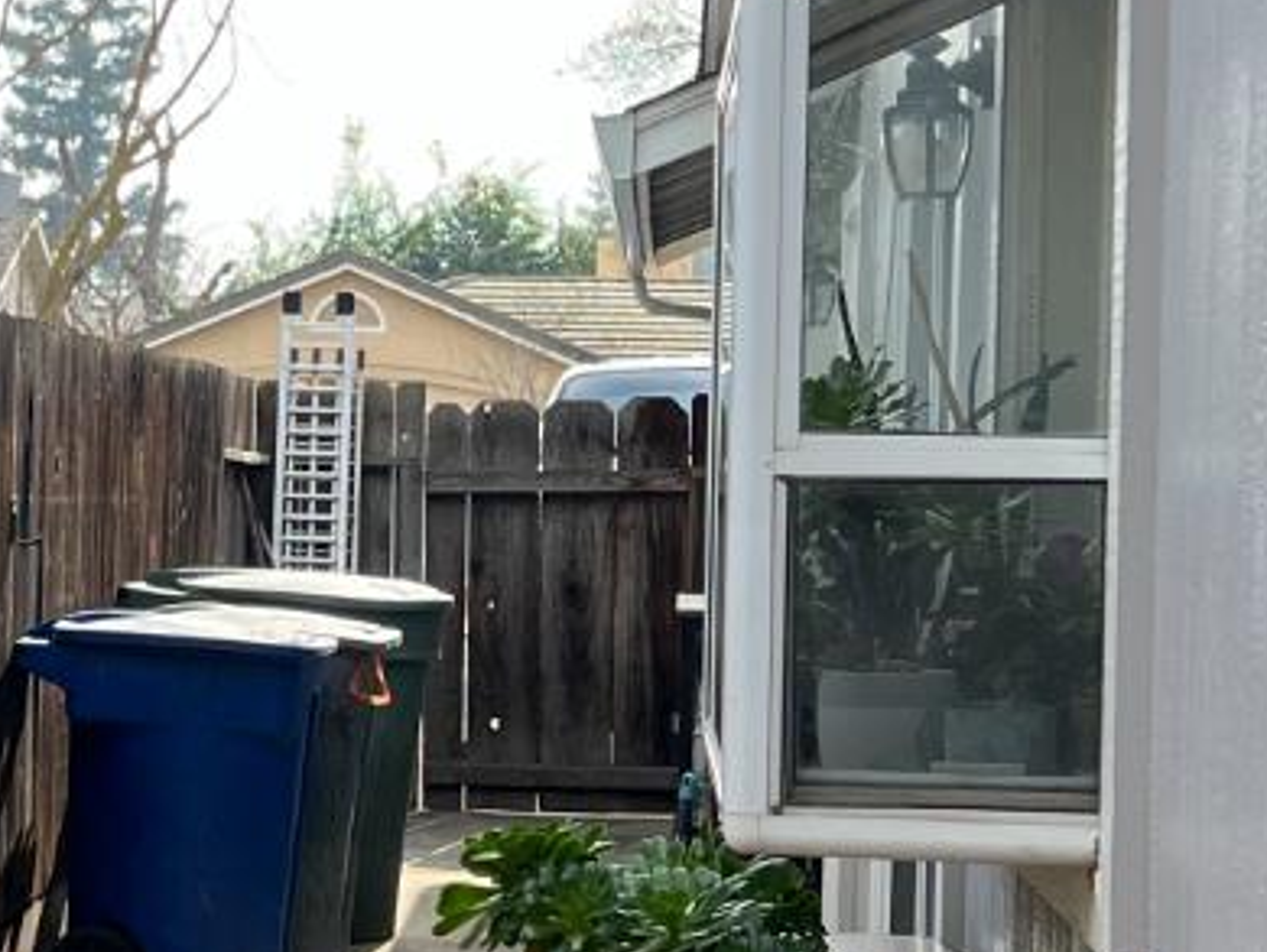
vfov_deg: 14.8
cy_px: 486
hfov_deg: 18.9
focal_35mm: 100
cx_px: -120
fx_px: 3662
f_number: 1.5
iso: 50
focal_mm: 5.7
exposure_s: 1/1224
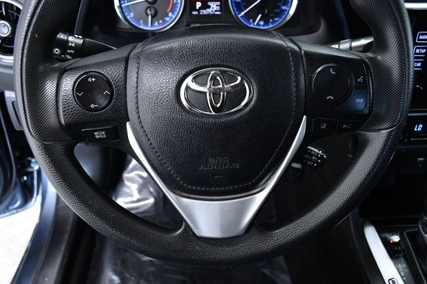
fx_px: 391
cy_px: 142
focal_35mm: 33
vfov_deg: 39.9
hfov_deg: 57.2
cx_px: 214
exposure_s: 1/125
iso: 2500
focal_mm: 22
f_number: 5.6
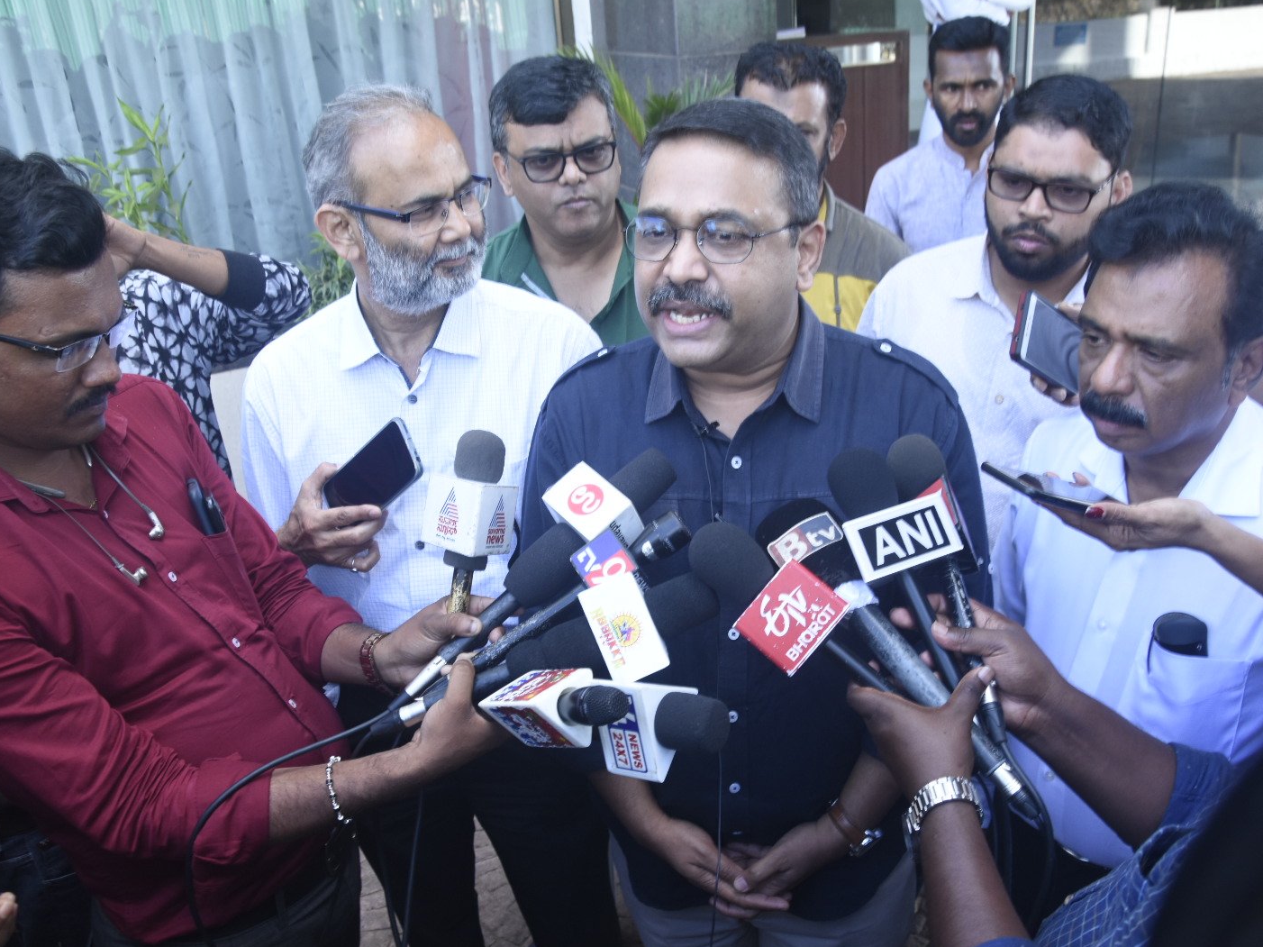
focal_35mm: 30
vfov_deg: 46.8
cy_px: 478
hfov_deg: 60.0
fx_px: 1094
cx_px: 623
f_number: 6.3
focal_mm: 18
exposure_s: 1/125
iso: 500
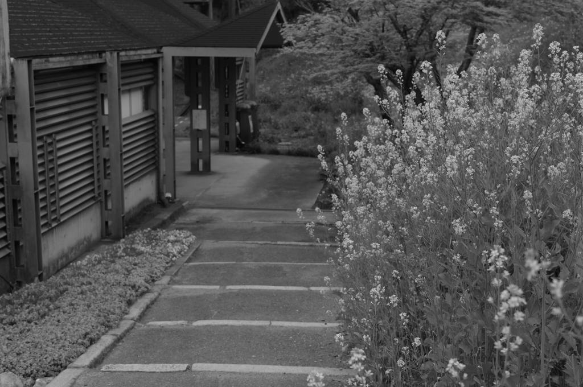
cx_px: 292
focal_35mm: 52
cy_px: 194
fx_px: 841
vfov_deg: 25.9
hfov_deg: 38.2
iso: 100
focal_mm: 35
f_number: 5
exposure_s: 1/100
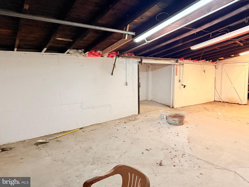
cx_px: 124
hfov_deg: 71.6
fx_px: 173
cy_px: 94
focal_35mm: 24
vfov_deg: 56.8
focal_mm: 6.76
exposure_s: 1/40
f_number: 1.78
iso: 800
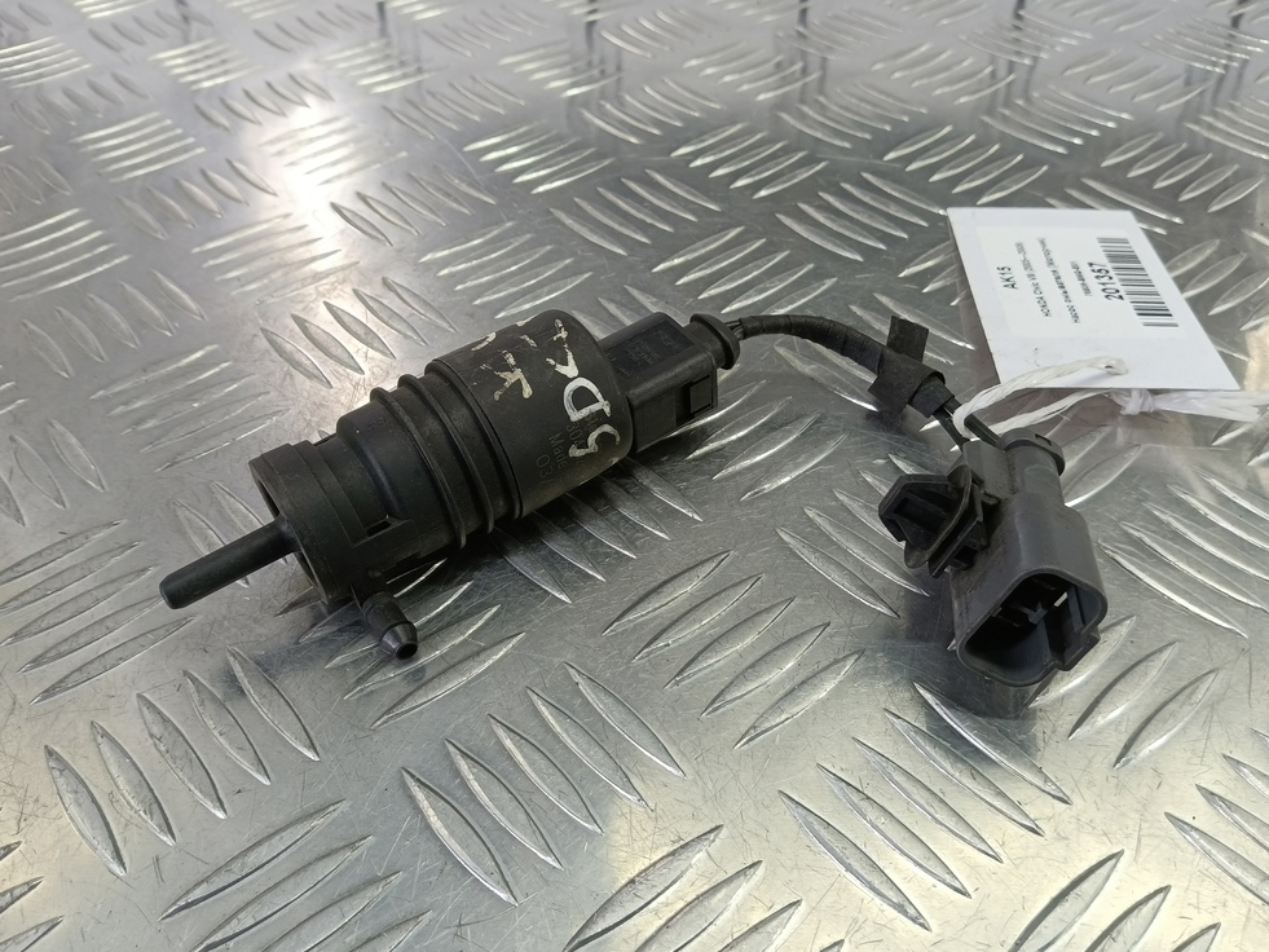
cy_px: 490
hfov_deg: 71.6
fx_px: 880
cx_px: 655
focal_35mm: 24
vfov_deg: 56.8
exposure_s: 1/50
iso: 119
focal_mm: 4.11
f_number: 1.6
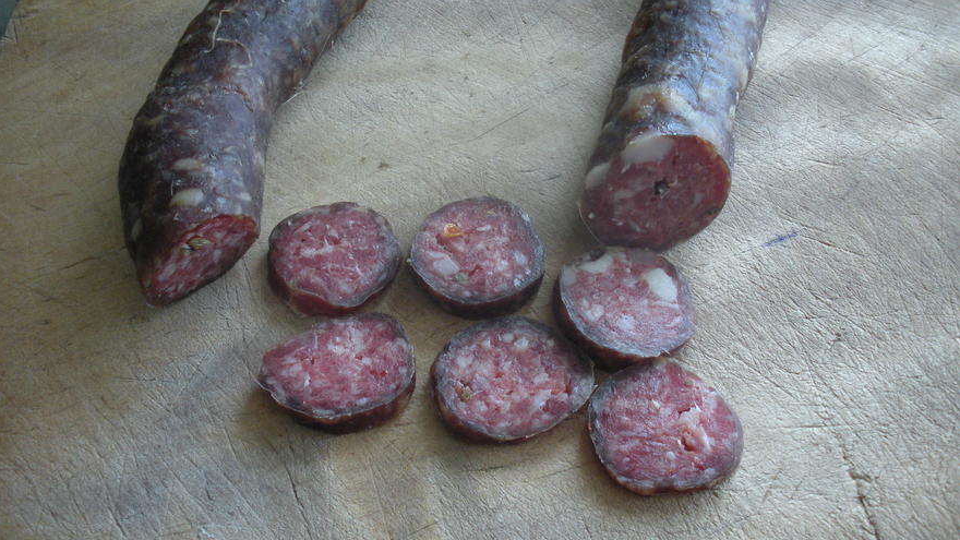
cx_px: 471
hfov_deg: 51.6
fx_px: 993
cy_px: 236
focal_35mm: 39
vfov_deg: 30.4
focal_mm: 6.3
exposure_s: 1/60
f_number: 3.5
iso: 262
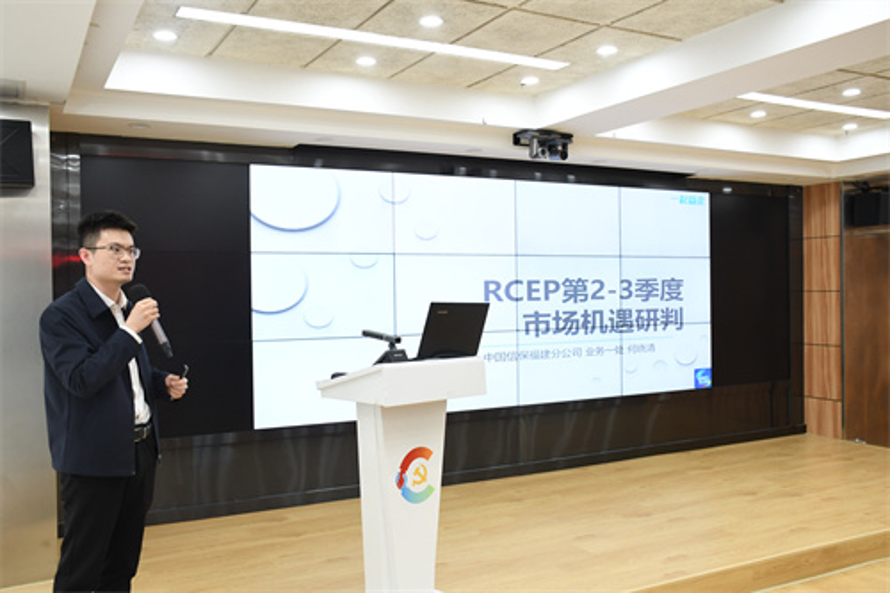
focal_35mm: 33
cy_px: 296
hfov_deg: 57.2
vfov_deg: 39.9
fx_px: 816
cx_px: 445
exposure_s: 1/100
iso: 1250
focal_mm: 22
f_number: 5
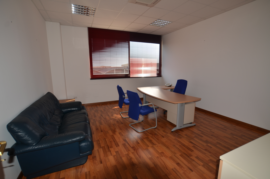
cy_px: 90
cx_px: 135
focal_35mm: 16
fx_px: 123
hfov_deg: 95.1
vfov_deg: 71.8
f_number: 4.5
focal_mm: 11
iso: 100
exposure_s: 1/60
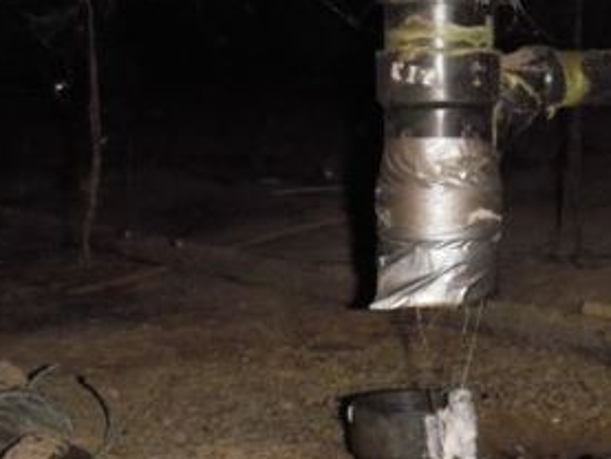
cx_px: 443
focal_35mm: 79
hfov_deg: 24.5
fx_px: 1395
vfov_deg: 18.5
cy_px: 384
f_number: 3.5
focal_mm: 6.7
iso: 125
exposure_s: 1/30
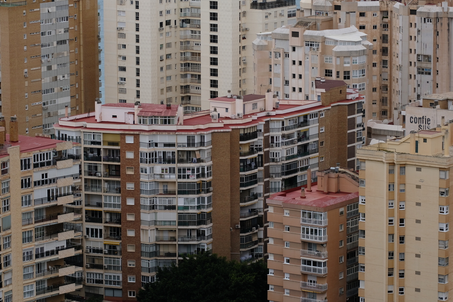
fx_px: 1888
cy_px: 151
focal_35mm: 150
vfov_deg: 9.2
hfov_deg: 13.7
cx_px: 226
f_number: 5.6
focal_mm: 100
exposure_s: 1/420
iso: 160
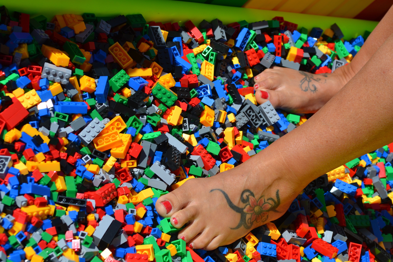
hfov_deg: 24.6
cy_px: 131
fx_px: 901
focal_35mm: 82
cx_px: 196
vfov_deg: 16.6
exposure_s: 1/250
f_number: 8
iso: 100
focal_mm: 55
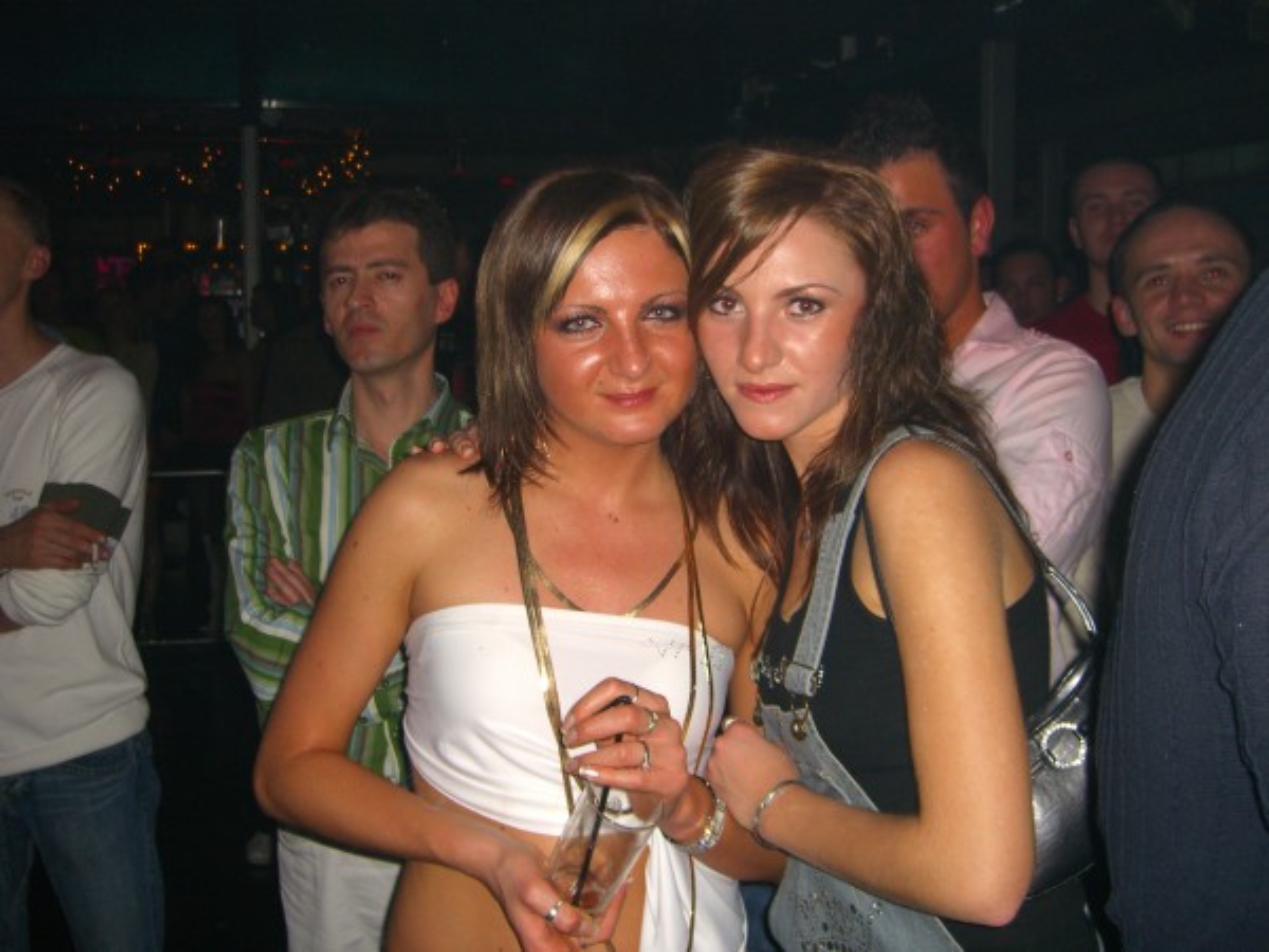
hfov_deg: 49.0
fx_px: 1393
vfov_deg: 37.7
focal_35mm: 38
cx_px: 634
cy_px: 476
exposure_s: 1/60
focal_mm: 7.9
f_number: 2.8
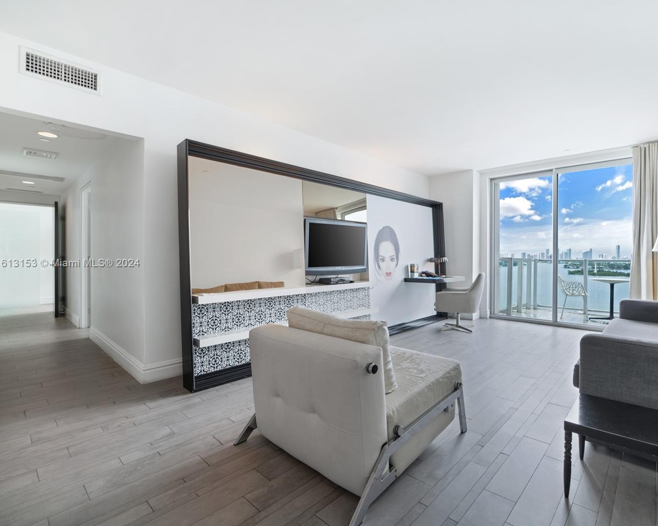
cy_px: 264
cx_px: 380
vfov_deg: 80.4
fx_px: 312
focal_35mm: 16
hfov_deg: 92.4
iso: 100
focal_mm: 14
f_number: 5
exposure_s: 1/30
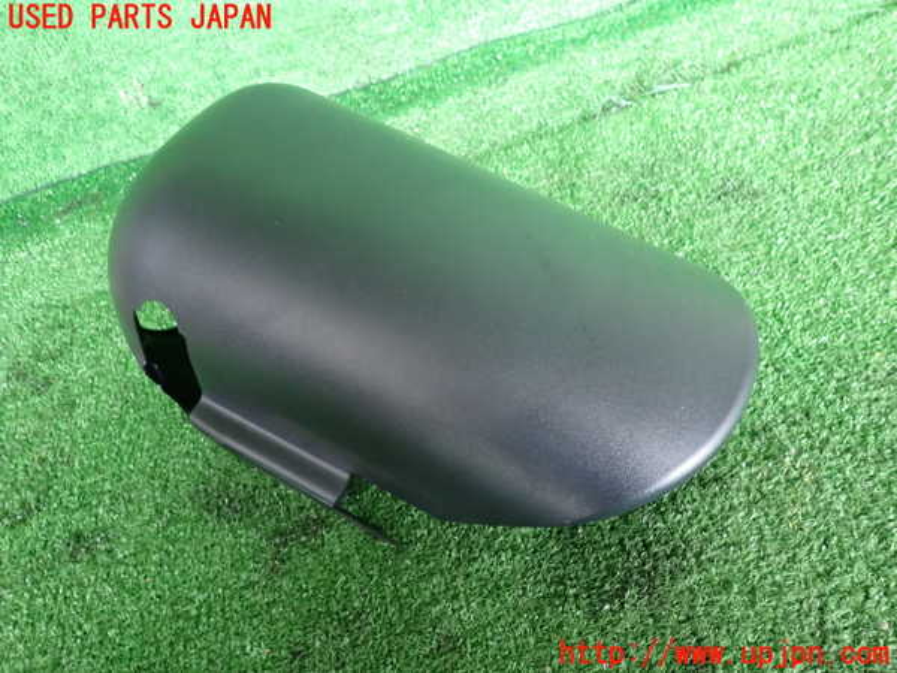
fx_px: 648
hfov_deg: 69.4
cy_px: 336
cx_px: 448
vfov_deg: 54.9
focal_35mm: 25
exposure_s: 1/30
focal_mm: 4.5
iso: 500
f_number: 2
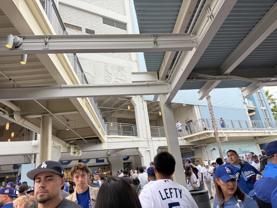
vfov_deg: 56.8
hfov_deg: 71.6
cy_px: 104
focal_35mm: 24
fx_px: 192
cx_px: 138
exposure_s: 1/123
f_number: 1.78
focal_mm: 6.76
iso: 100
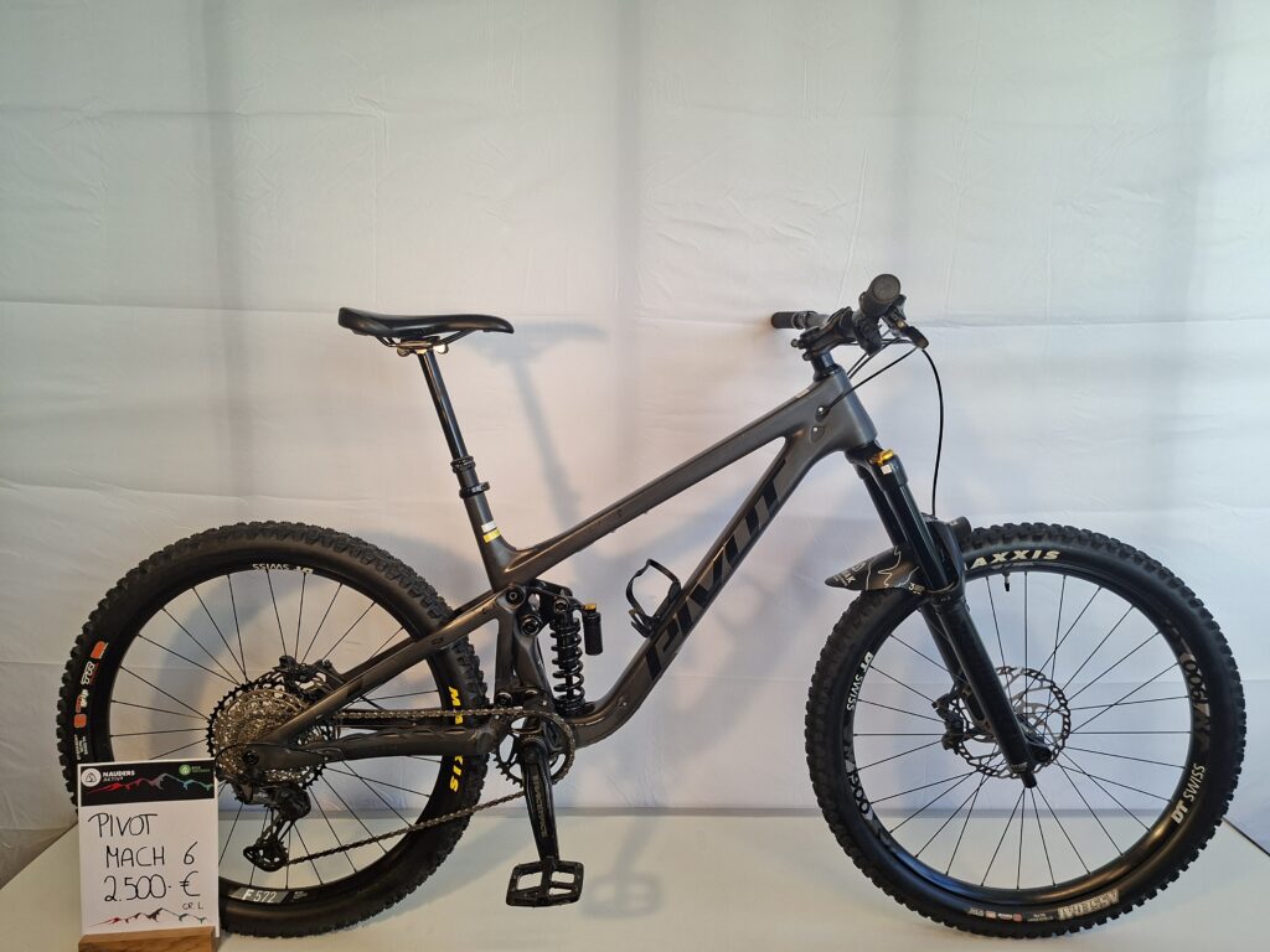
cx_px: 635
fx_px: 844
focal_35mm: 23
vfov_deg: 58.9
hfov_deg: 73.9
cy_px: 476
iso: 50
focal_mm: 5.54
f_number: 1.8
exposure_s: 1/131
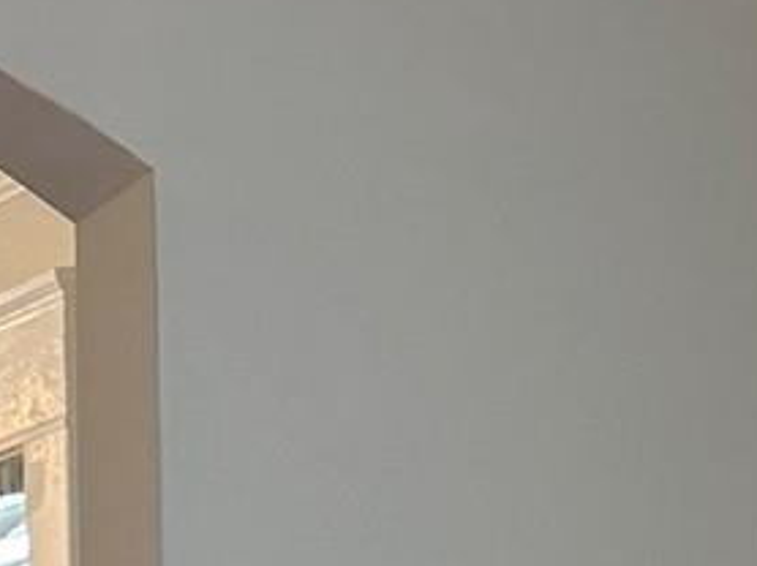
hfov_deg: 10.1
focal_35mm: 177
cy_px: 1442
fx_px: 3867
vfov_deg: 7.7
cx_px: -904
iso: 125
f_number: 1.78
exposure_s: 1/60
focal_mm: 6.86
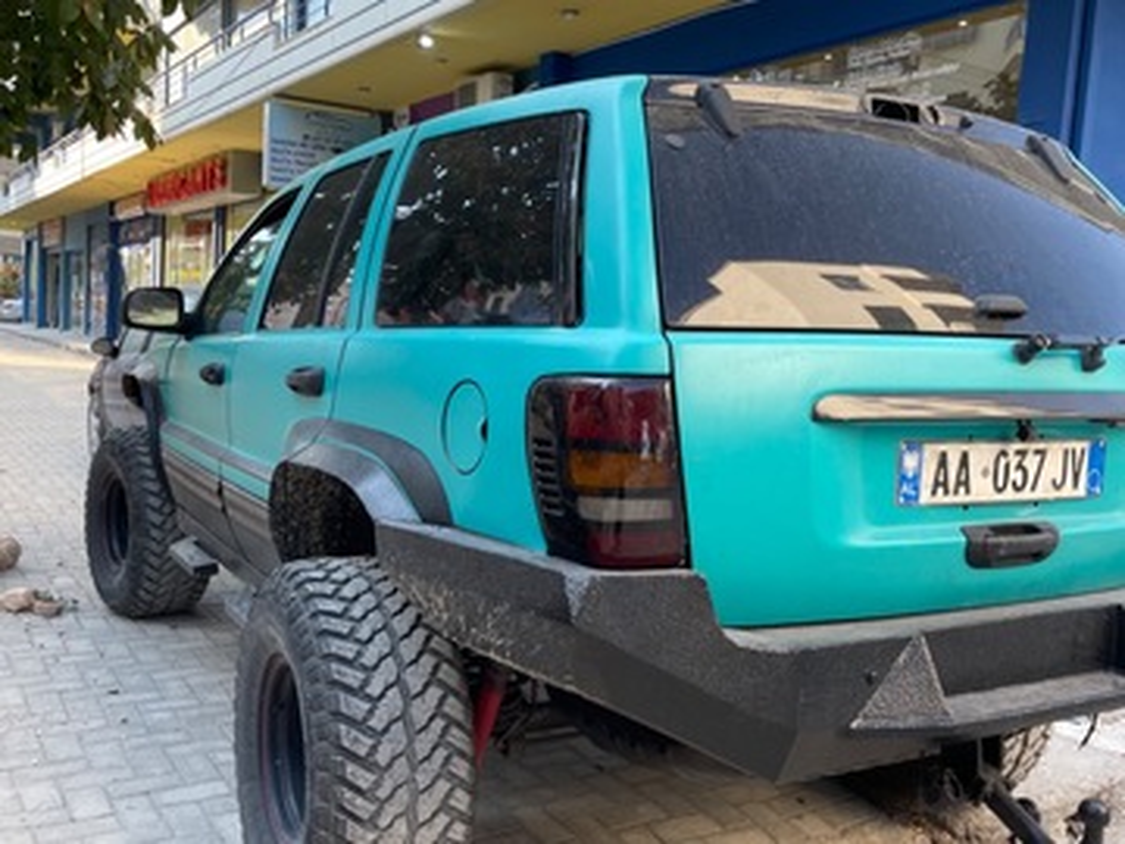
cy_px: 422
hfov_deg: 69.4
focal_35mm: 25
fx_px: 812
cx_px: 562
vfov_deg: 54.9
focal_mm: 5.1
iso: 32
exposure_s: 1/329
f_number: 1.6
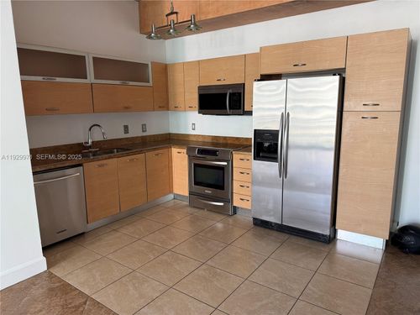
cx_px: 210
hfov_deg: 71.6
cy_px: 158
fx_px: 291
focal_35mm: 24
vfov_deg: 56.8
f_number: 1.78
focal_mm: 6.76
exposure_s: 1/121
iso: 100
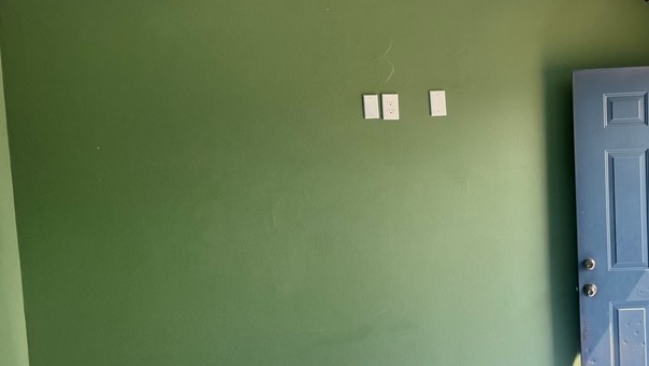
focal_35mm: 48
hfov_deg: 41.2
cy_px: 215
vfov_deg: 24.9
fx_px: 826
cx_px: 514
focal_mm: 5.7
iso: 50
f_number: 1.5
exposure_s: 1/464
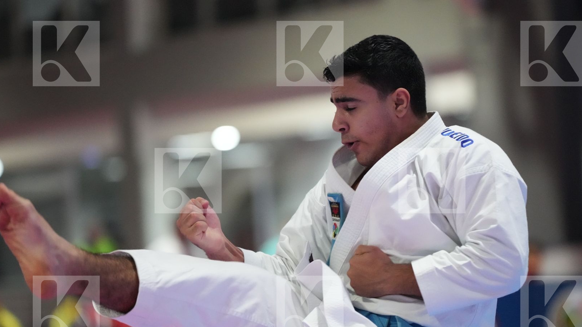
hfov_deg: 9.3
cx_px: 310
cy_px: 181
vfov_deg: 5.2
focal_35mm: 233
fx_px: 3596
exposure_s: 1/500
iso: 10000
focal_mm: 200
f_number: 2.8
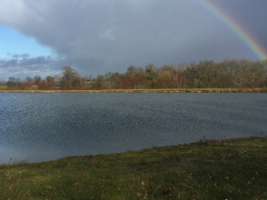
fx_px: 347
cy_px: 62
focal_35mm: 45
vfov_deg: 31.9
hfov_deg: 41.2
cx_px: 78
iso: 32
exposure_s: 1/1721
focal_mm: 4.15
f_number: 2.2
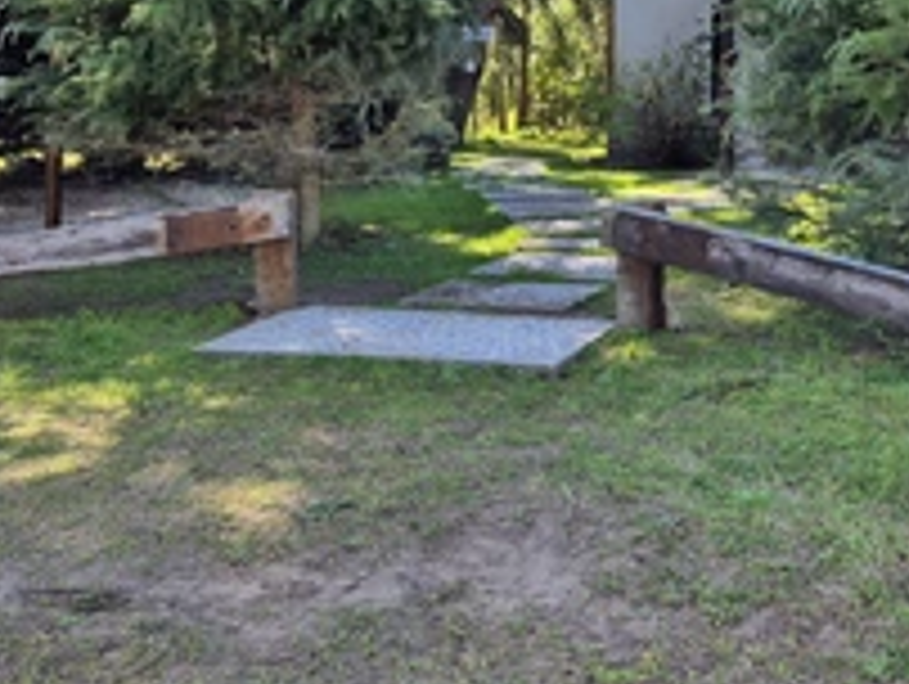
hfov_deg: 37.2
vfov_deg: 28.3
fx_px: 1315
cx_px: 688
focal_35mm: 50
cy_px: 99
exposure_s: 1/588
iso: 25
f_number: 1.8
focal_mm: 5.4
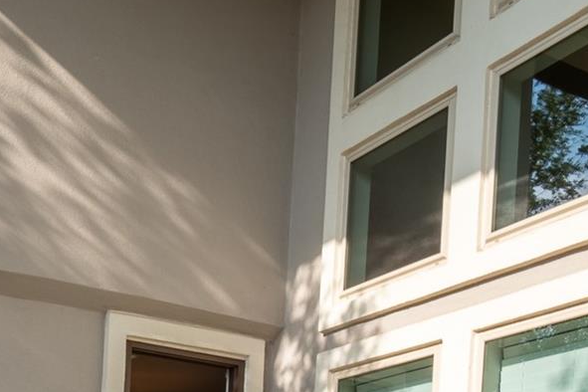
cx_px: 104
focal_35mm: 52
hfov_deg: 36.7
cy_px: 652
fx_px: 849
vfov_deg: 20.5
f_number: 16
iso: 100
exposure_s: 1/200
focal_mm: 10
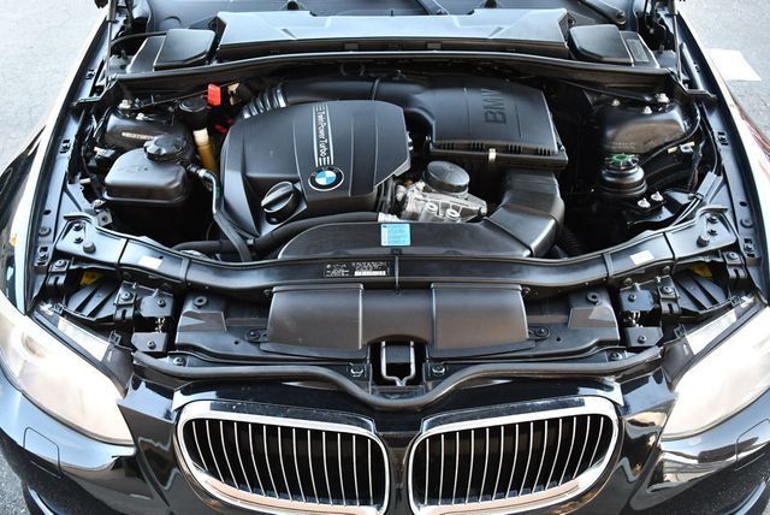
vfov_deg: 36.9
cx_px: 385
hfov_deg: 53.1
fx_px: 771
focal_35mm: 36
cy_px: 258
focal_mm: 18
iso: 800
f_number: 3.5
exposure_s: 1/200
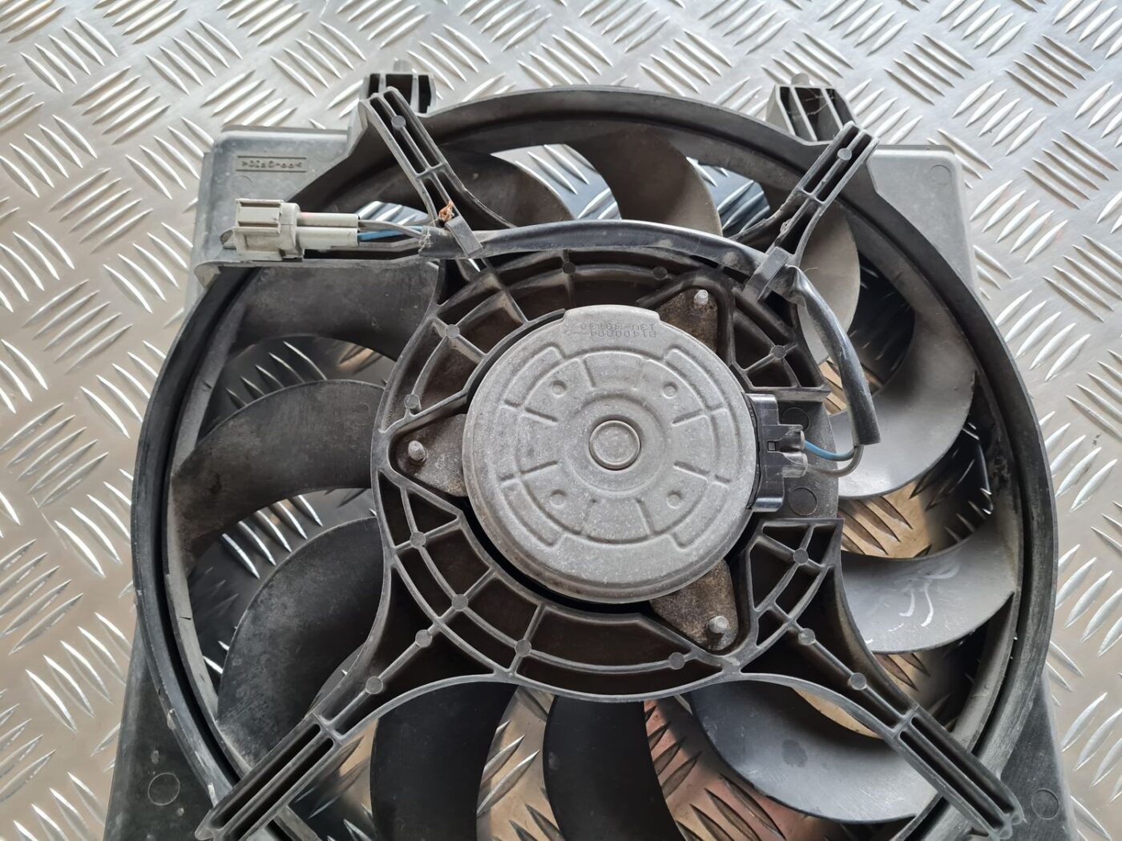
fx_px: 843
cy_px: 420
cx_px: 561
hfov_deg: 67.3
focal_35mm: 26
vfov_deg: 53.1
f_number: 1.8
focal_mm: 5.4
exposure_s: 1/100
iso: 320
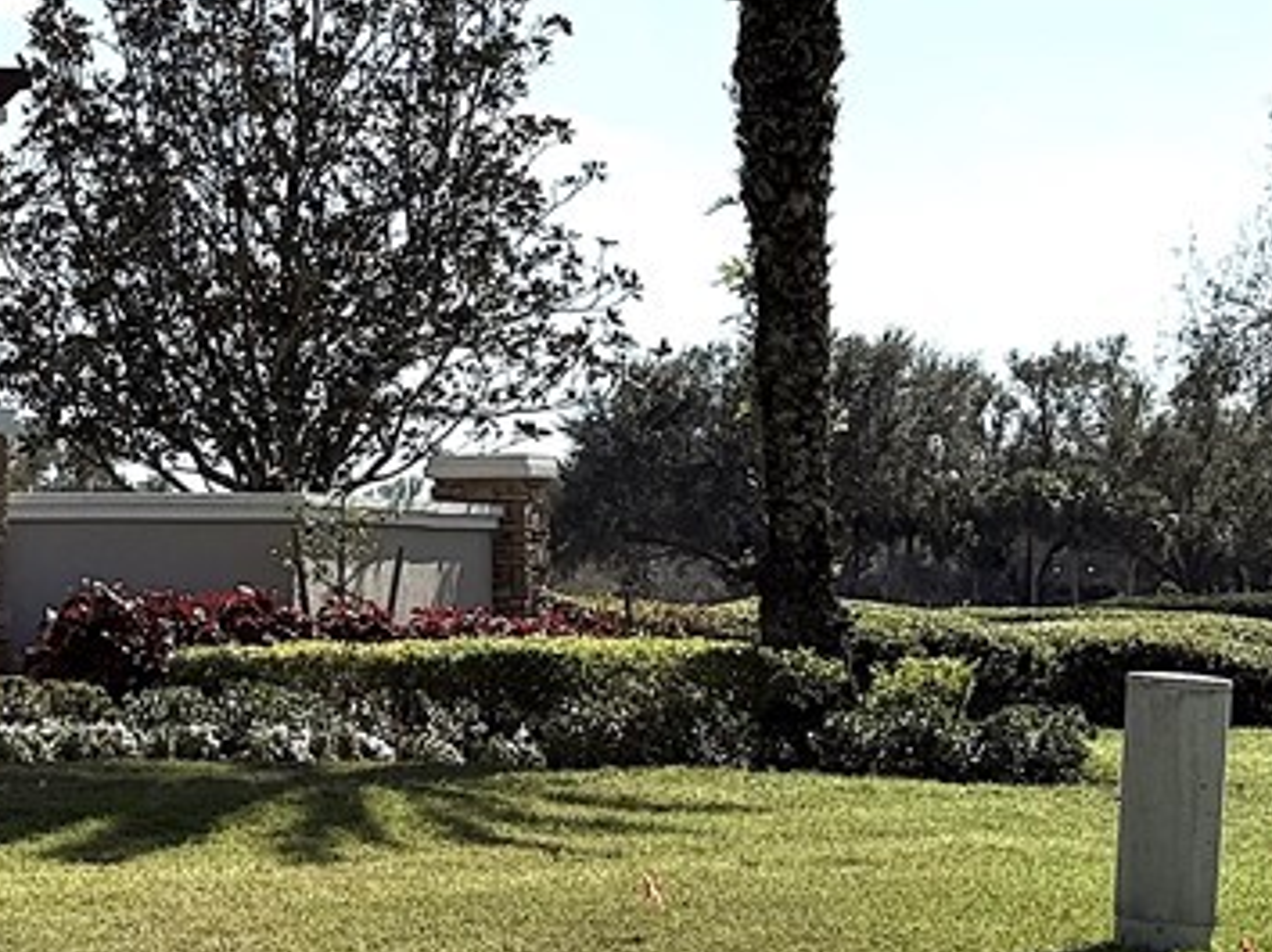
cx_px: -456
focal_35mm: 139
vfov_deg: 10.7
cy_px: 402
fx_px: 5104
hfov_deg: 13.6
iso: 64
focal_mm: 6.76
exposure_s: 1/6536
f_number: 1.78
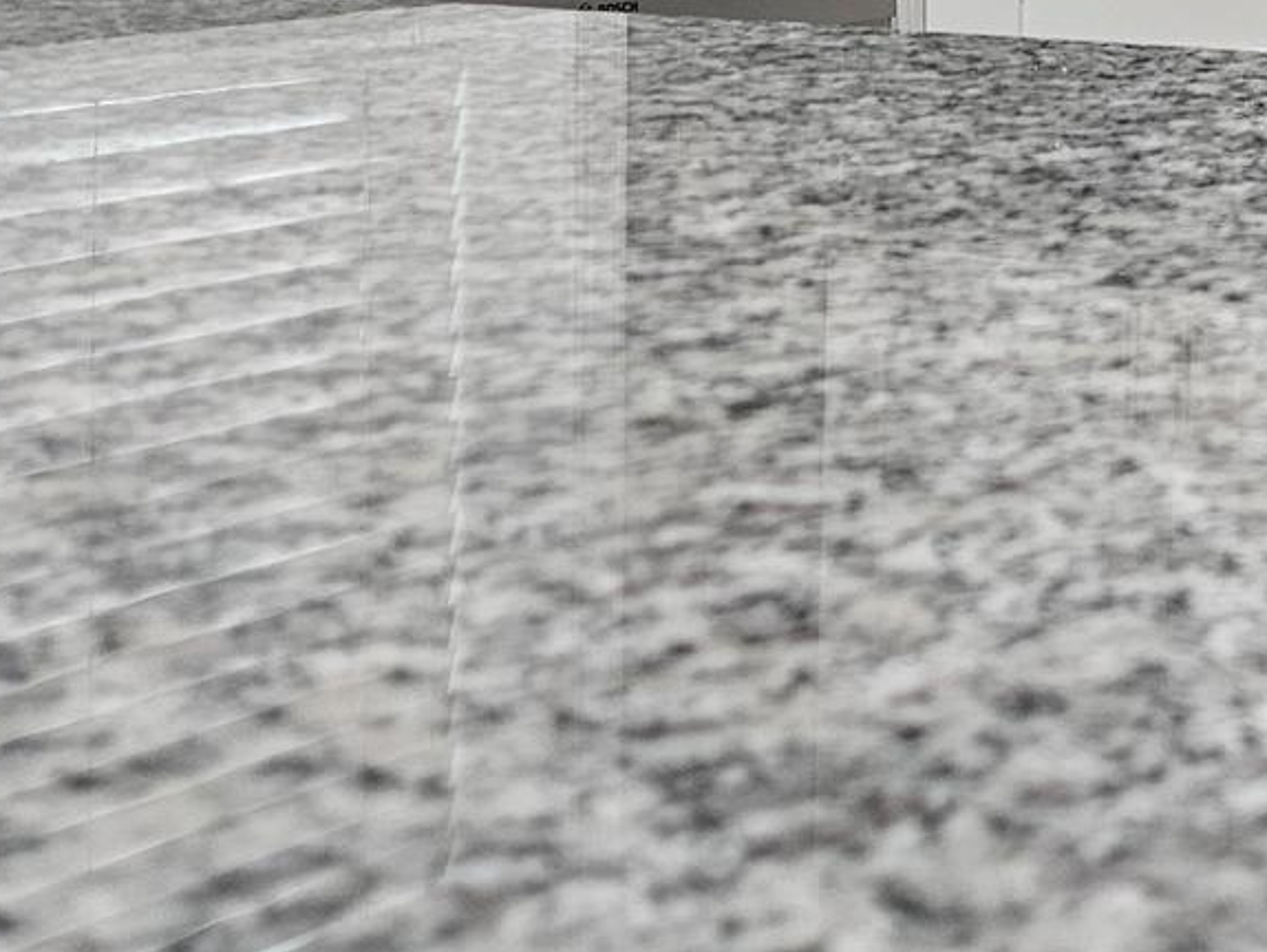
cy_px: -300
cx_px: 1737
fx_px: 3003
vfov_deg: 16.9
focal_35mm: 82
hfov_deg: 21.2
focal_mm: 5.4
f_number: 1.8
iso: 200
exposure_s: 1/120
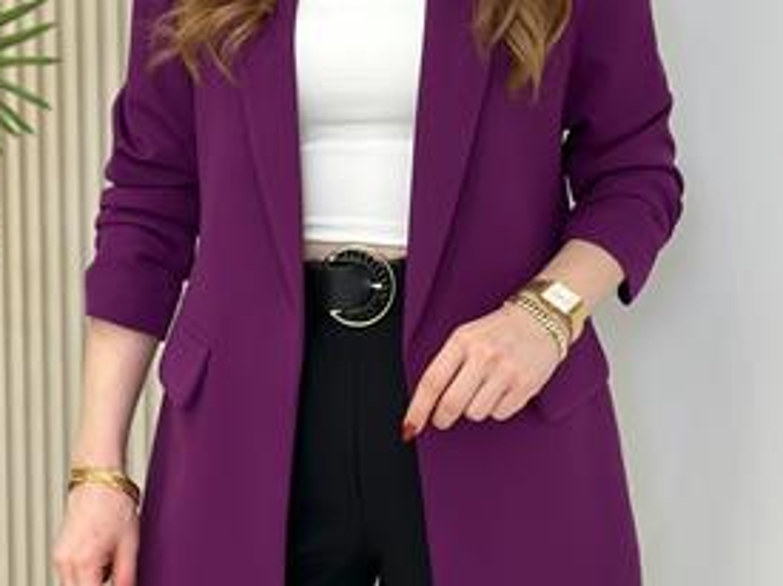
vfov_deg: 15.8
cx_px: 390
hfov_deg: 21.1
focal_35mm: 93
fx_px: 2103
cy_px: 118
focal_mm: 6.86
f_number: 1.78
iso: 80
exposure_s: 1/130
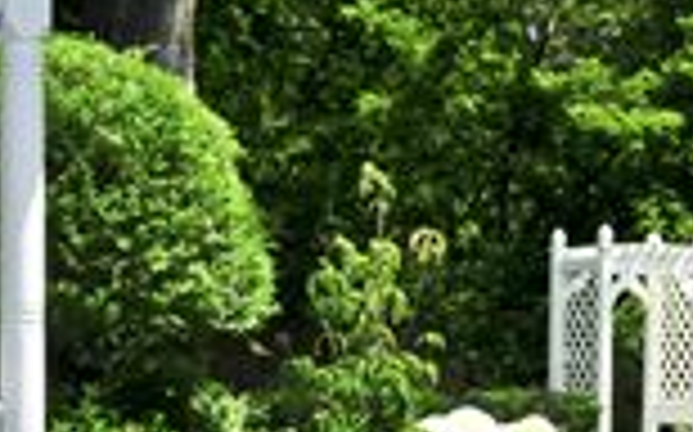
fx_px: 2359
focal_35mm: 125
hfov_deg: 16.7
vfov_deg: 10.4
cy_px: 403
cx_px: 315
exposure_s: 1/125
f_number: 10
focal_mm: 28
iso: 200
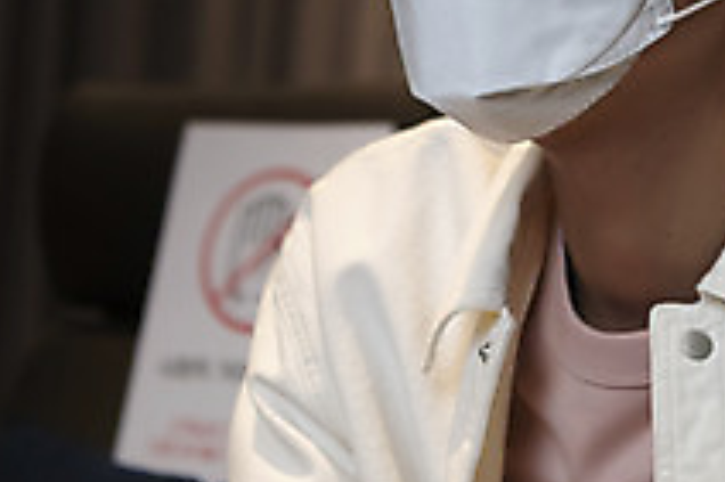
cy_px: -44
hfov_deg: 14.9
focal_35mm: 136
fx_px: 2737
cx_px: 653
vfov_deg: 10.0
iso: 1250
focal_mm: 48
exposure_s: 1/100
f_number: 2.8
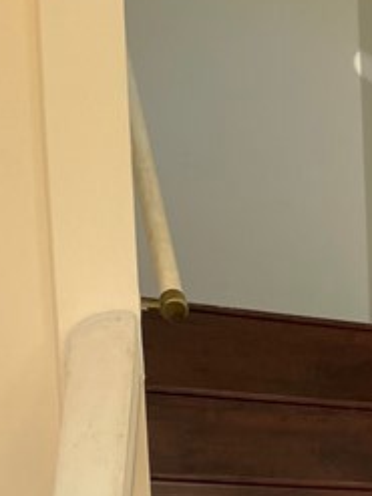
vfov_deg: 15.3
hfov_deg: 13.1
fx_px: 1549
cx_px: 515
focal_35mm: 108
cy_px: 936
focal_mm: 4.2
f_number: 1.6
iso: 50
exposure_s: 1/121
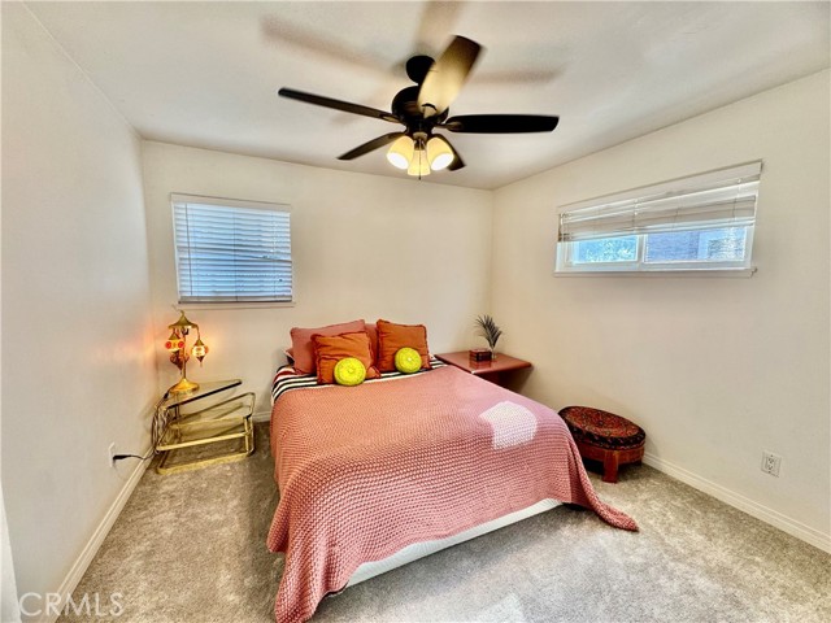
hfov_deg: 102.1
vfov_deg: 85.7
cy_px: 312
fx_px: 336
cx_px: 416
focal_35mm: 14
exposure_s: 1/120
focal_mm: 2.22
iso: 125
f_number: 2.2
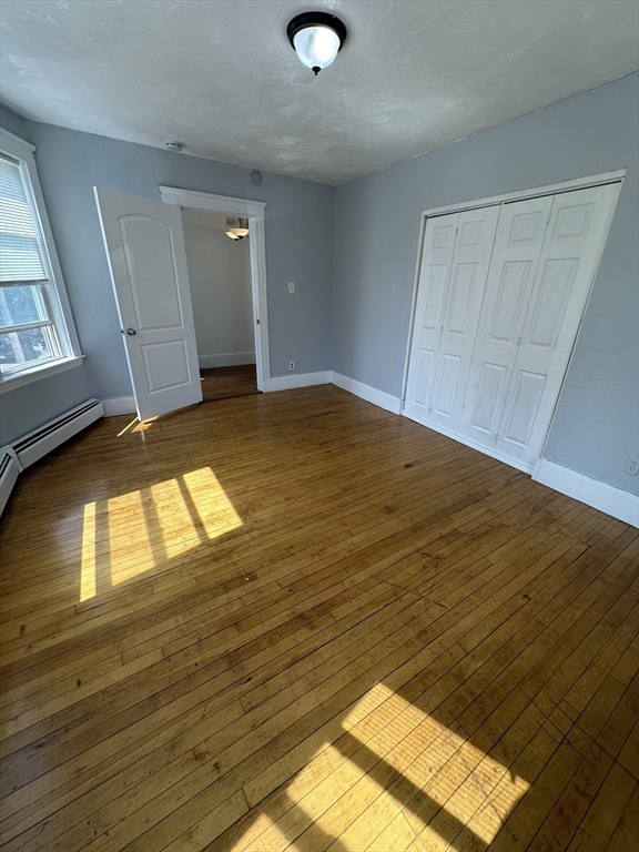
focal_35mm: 14
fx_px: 345
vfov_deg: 102.1
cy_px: 426
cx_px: 320
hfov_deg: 85.7
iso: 40
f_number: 2.2
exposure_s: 1/171
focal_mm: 2.22
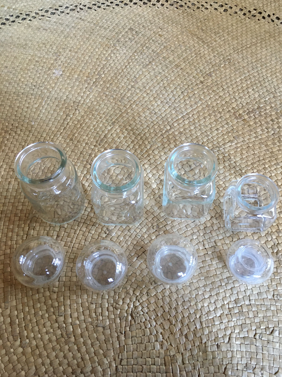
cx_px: 145
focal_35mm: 30
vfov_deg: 60.0
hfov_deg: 46.8
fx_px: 326
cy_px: 190
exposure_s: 1/33
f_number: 2.2
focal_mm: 4.15
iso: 200
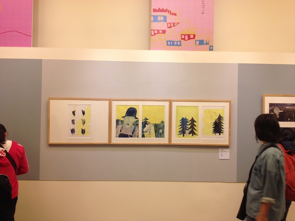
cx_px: 148
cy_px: 110
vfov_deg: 40.7
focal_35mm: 35
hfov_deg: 52.6
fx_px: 298
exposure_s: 1/40
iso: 64
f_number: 2.4
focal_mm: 4.28
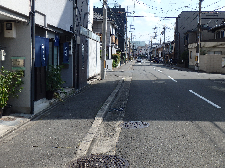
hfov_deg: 44.8
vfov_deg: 34.3
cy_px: 84
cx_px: 112
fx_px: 273
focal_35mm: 42
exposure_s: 1/500
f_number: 5.2
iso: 125
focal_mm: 7.5
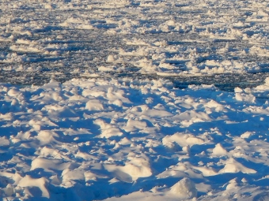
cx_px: 298
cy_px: 57
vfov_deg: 4.5
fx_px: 2557
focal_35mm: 329
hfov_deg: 6.0
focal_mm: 25
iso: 125
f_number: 4.8
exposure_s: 1/500
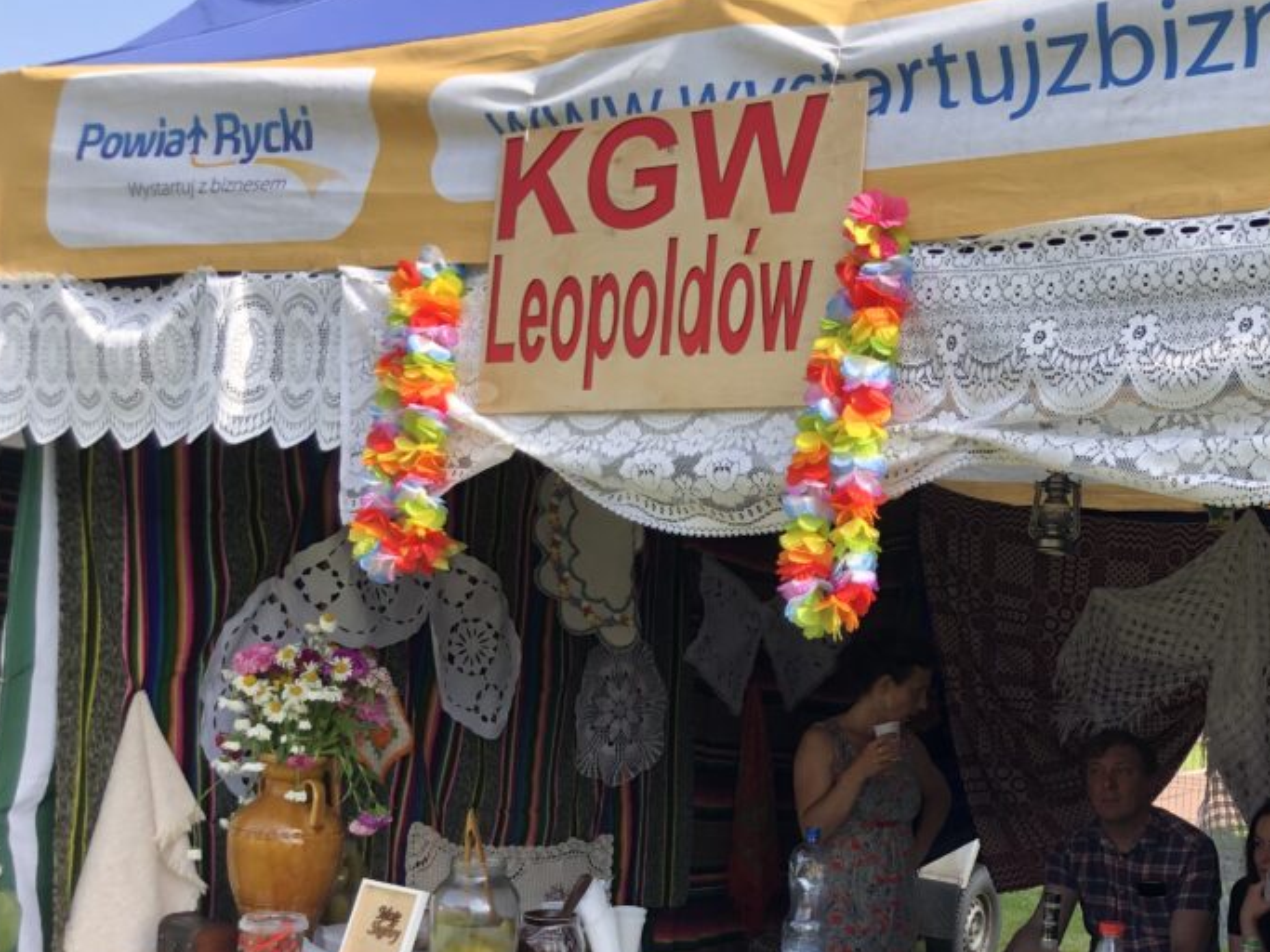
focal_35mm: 42
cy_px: 673
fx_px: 1541
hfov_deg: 43.9
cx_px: 881
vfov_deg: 33.9
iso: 20
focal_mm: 3.99
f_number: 1.8
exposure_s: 1/274
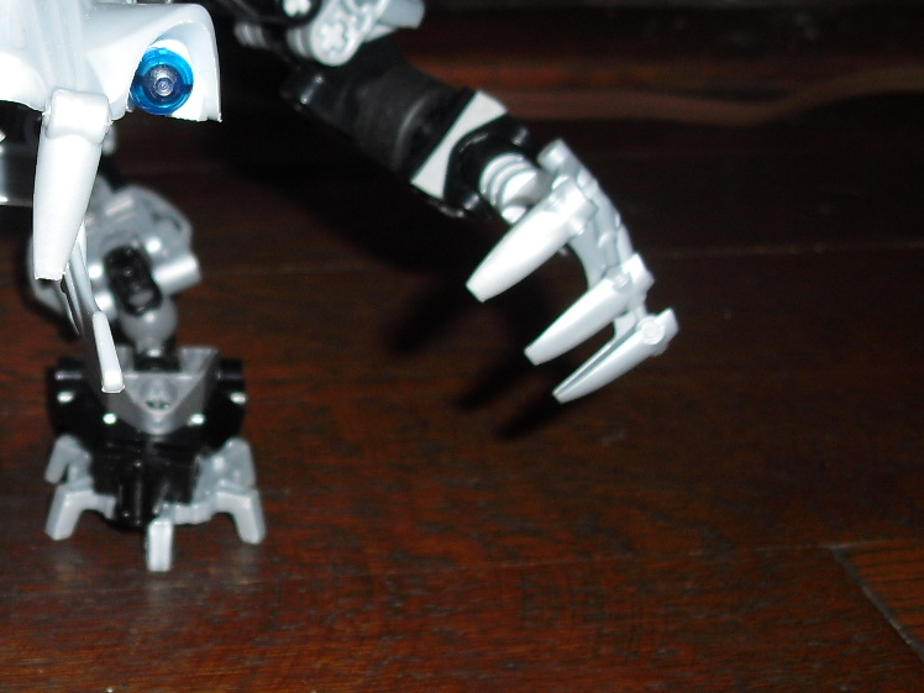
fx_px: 2055
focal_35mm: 77
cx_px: -36
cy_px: 310
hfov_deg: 24.0
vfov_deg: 19.1
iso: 100
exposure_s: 1/60
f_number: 3.1
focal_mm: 6.3
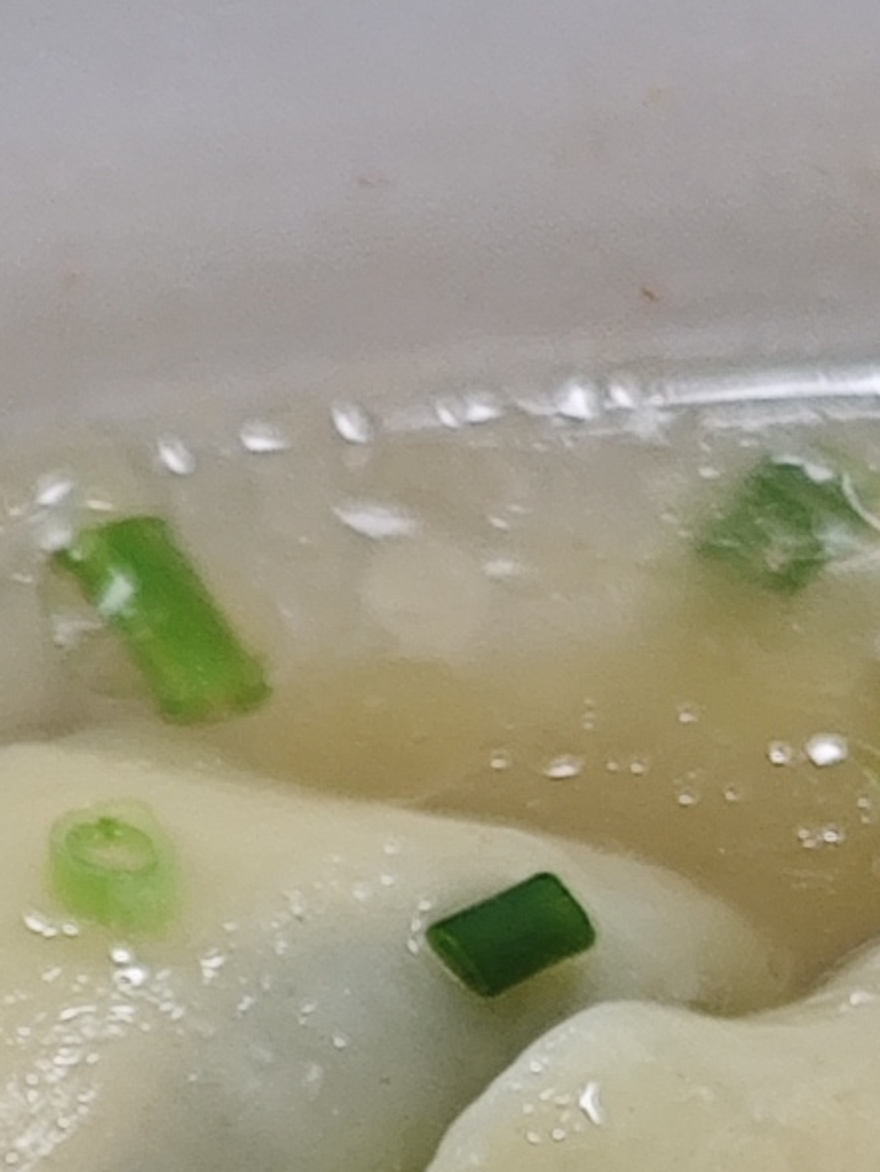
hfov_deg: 4.6
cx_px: 792
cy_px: 1619
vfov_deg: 6.1
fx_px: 10910
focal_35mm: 322
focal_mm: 6.68
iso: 100
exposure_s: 1/100
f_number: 1.42
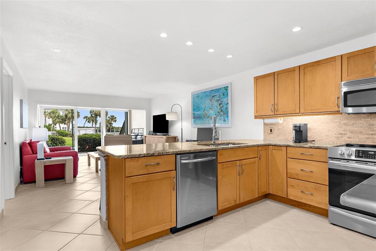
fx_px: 188
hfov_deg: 90.0
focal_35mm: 18
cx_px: 188
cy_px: 126
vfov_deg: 67.3
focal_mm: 18
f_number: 7.1
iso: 400
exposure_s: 1/5
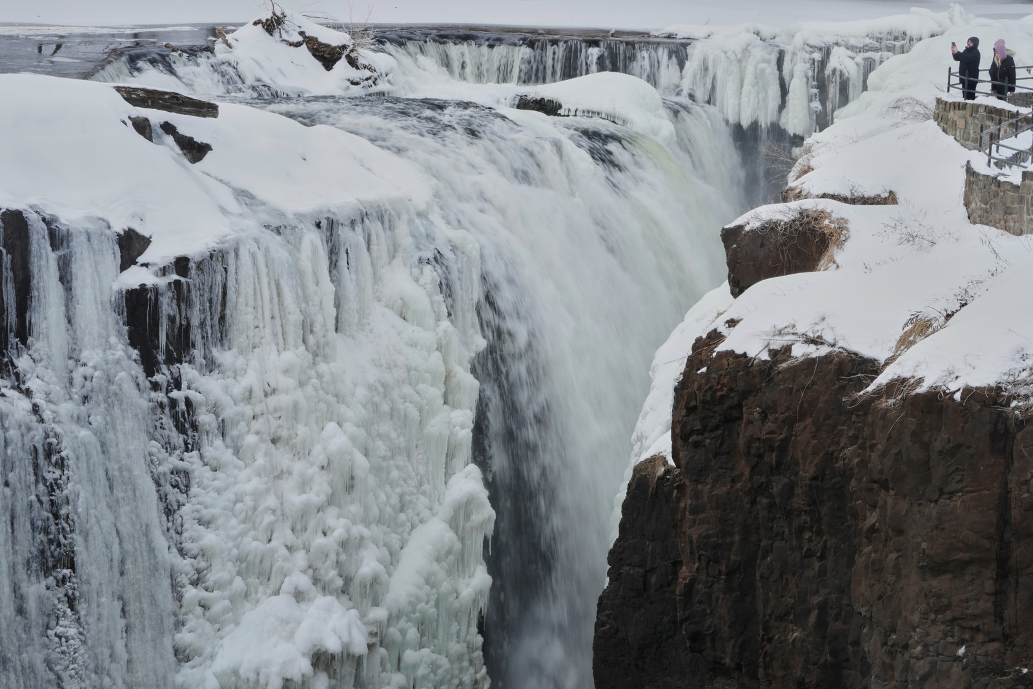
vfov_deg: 13.7
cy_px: 344
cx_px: 516
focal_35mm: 100
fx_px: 2869
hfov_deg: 20.4
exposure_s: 1/30
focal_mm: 100
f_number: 32
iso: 400
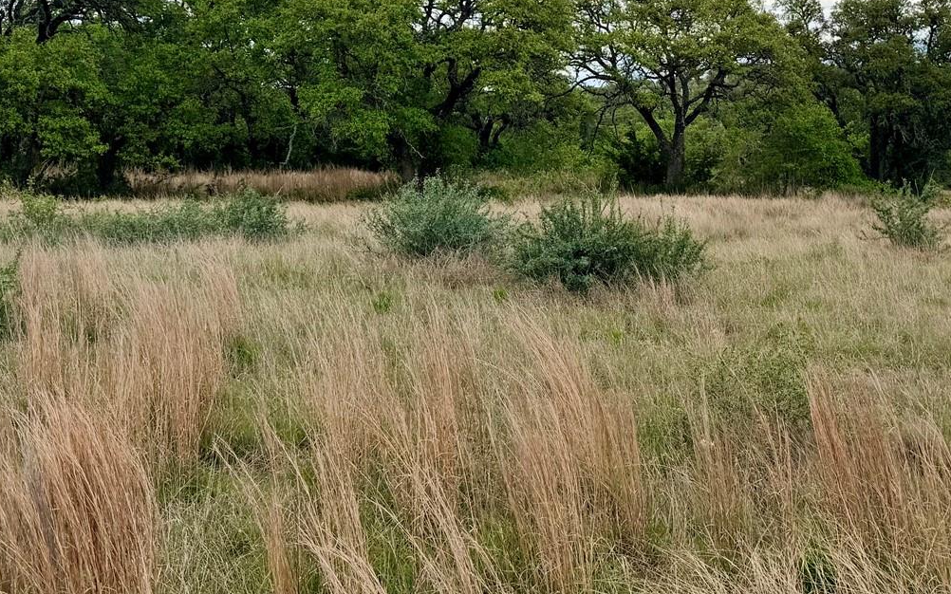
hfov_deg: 38.1
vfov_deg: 24.3
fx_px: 1348
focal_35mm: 52
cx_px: 685
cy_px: 78
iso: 80
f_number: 1.78
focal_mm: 6.76
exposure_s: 1/2801
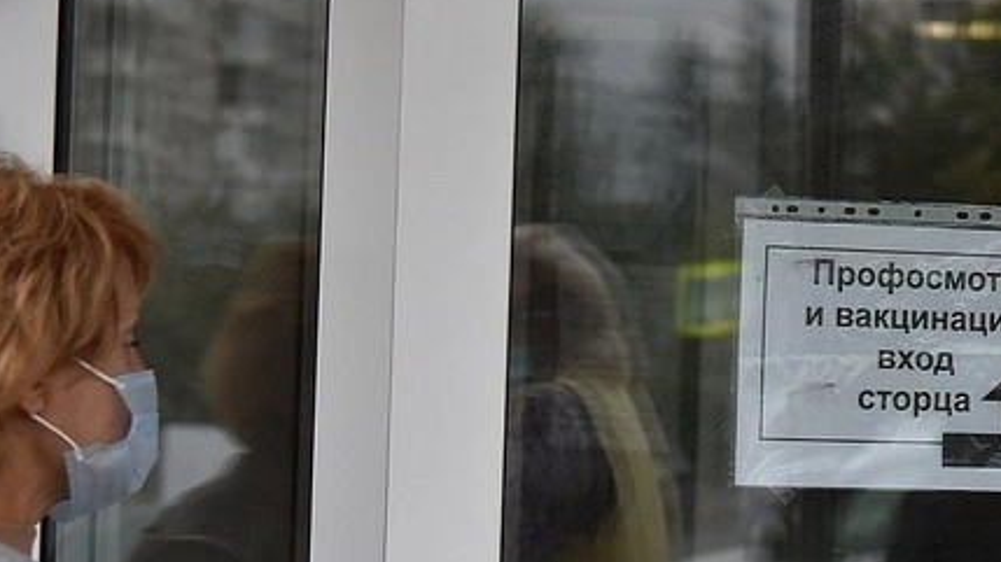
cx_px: 499
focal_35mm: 94
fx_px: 2494
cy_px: 527
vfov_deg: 12.7
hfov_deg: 22.7
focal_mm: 55
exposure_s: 1/5000
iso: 2000
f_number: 4
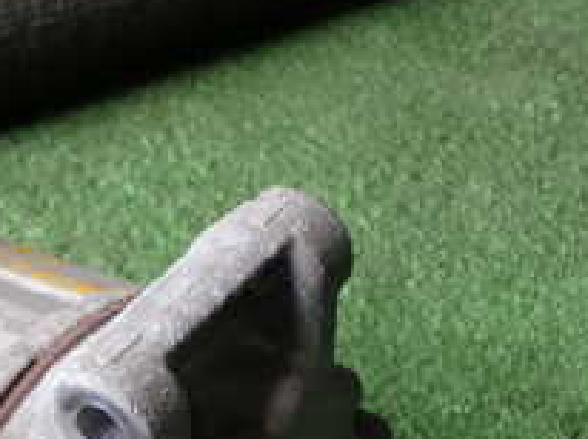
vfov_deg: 13.5
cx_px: -163
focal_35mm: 105
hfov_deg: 17.6
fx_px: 1781
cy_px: 599
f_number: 2.5
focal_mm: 6.37
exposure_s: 1/80
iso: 100
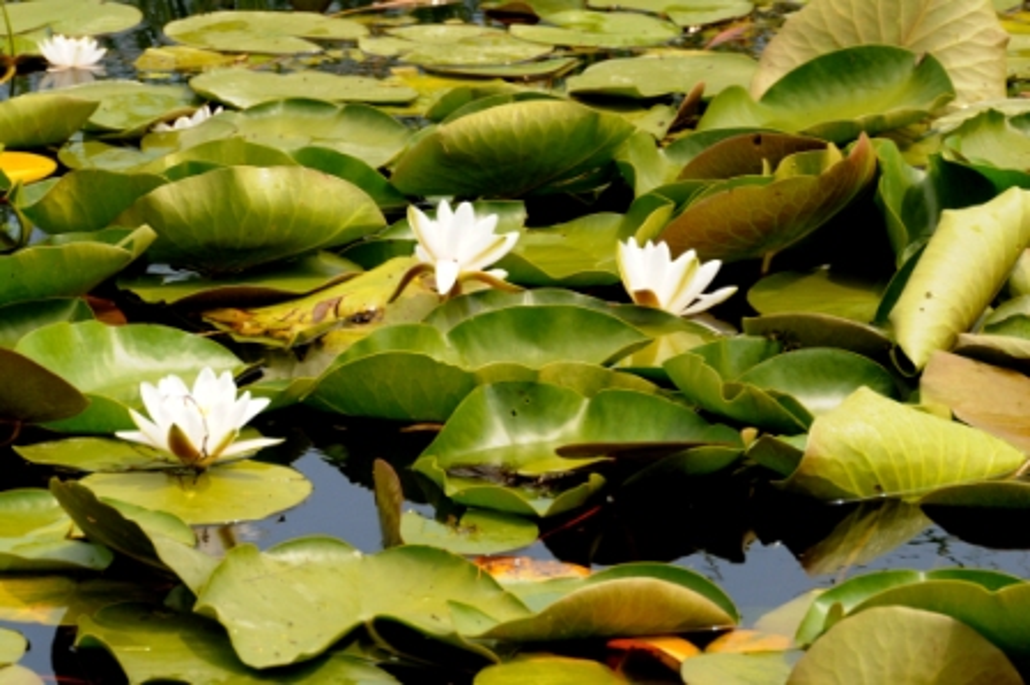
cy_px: 342
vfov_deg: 4.8
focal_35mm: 285
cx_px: 515
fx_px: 8148
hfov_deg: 7.2
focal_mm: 190
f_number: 11
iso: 640
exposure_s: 1/500
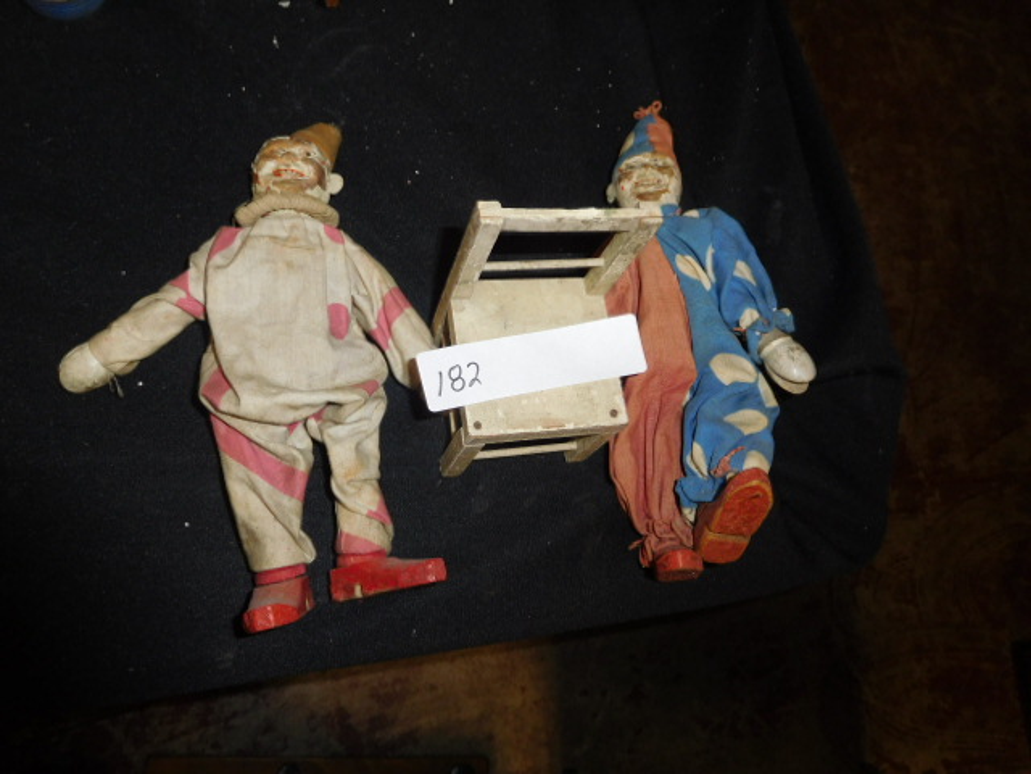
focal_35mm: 25
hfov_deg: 69.4
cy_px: 387
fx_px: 745
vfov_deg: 54.9
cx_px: 516
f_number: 3.4
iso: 200
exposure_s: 1/30
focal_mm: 4.5
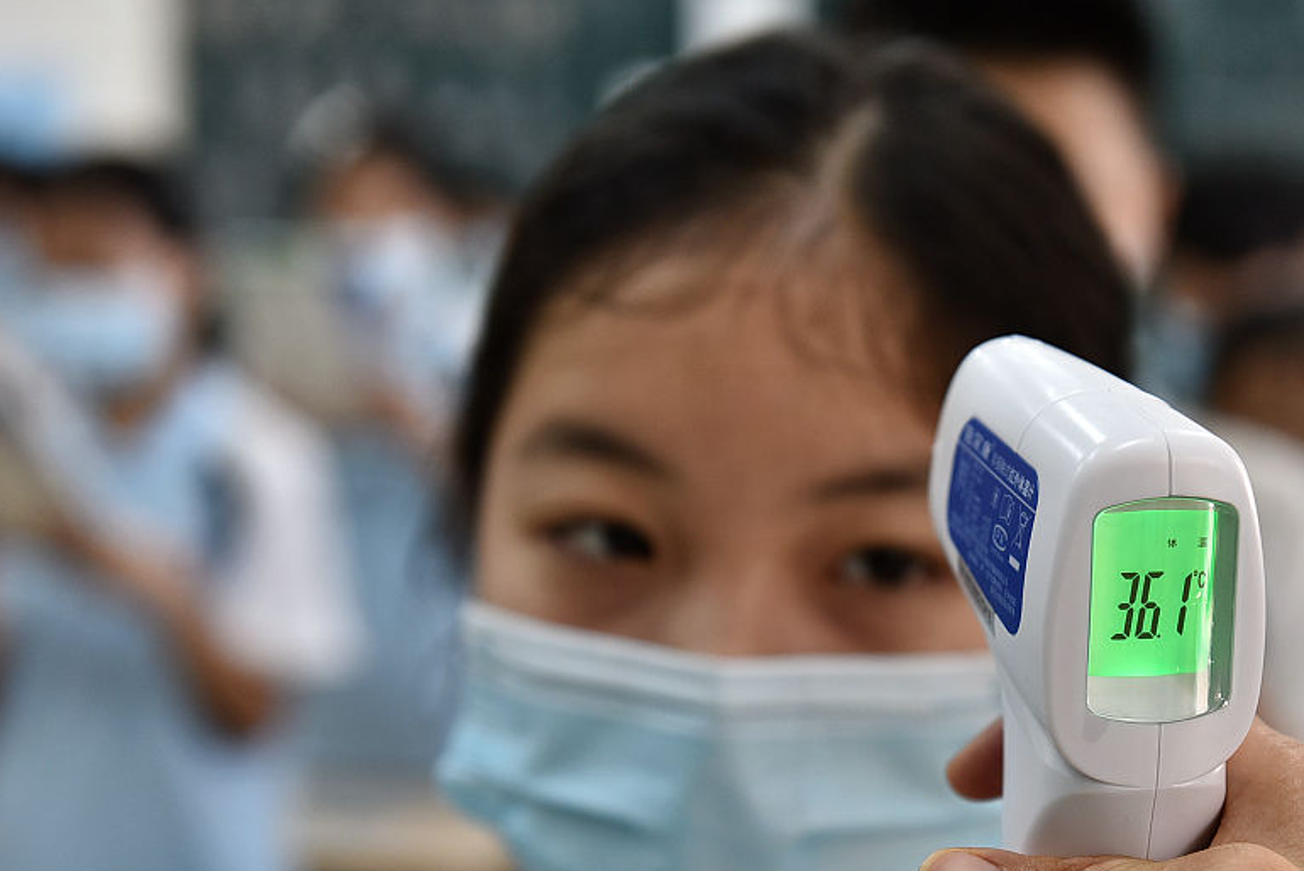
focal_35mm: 81
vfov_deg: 16.8
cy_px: 677
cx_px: 950
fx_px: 2935
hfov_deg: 24.8
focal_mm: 52
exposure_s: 1/160
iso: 640
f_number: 3.5
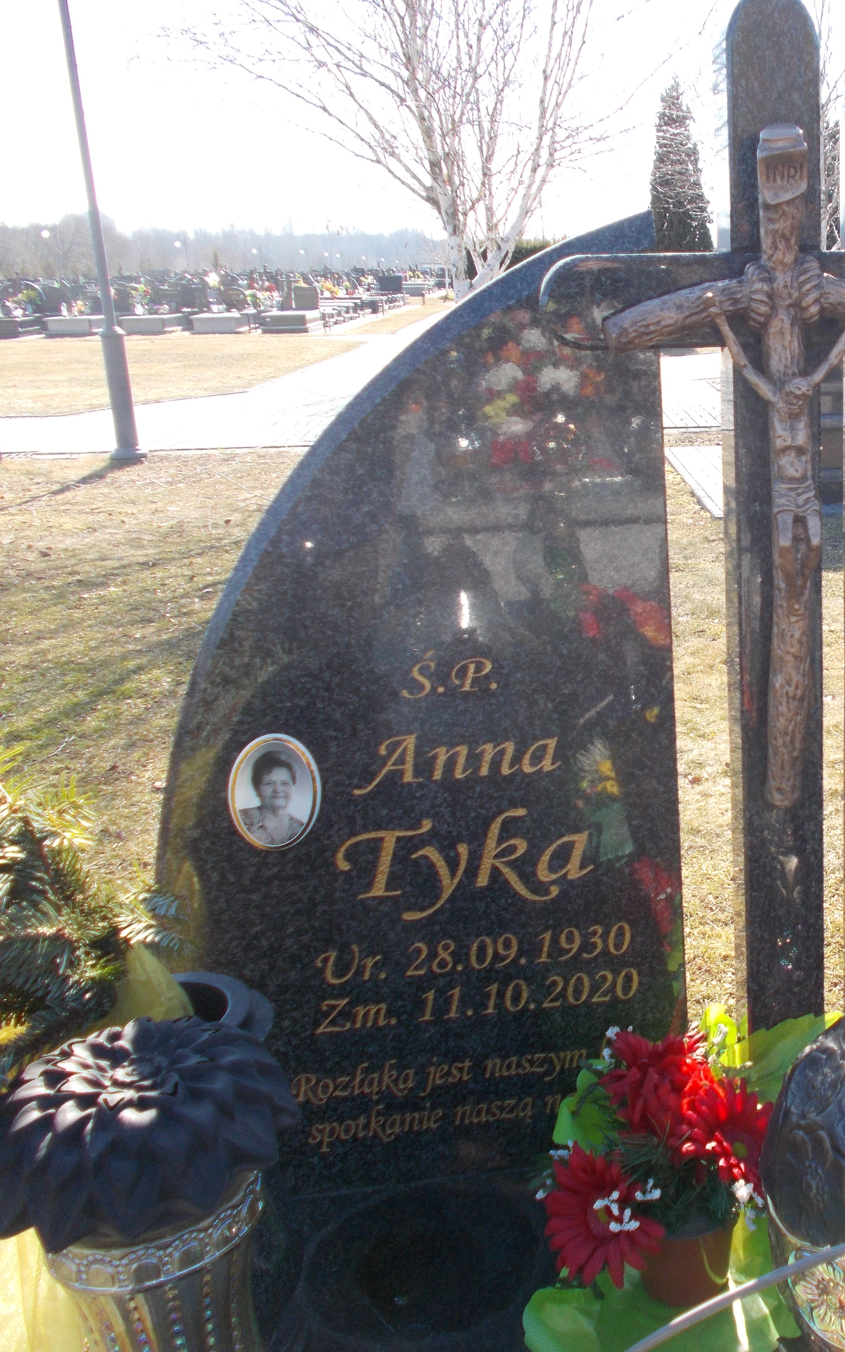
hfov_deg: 32.5
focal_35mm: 37
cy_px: 676
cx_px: 781
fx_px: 1363
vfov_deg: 52.7
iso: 80
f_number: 3.2
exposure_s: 1/250
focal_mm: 4.6
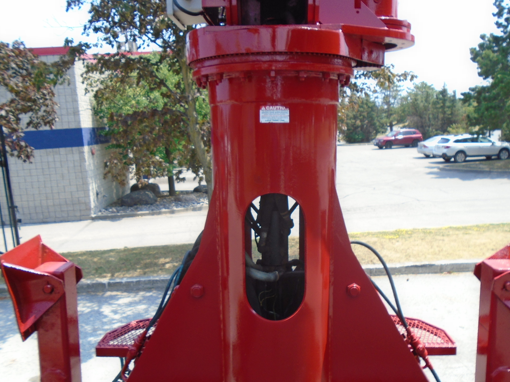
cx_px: 273
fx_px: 442
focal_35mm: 30
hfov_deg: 59.9
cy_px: 199
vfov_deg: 46.8
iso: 100
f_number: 3.2
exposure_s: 1/400
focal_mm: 4.6
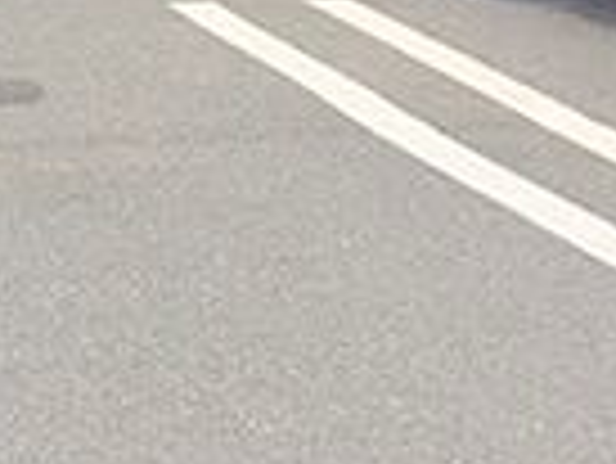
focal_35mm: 131
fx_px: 2333
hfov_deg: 13.8
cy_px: -525
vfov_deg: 10.3
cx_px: -391
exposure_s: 1/2331
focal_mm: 4.15
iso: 25
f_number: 2.2
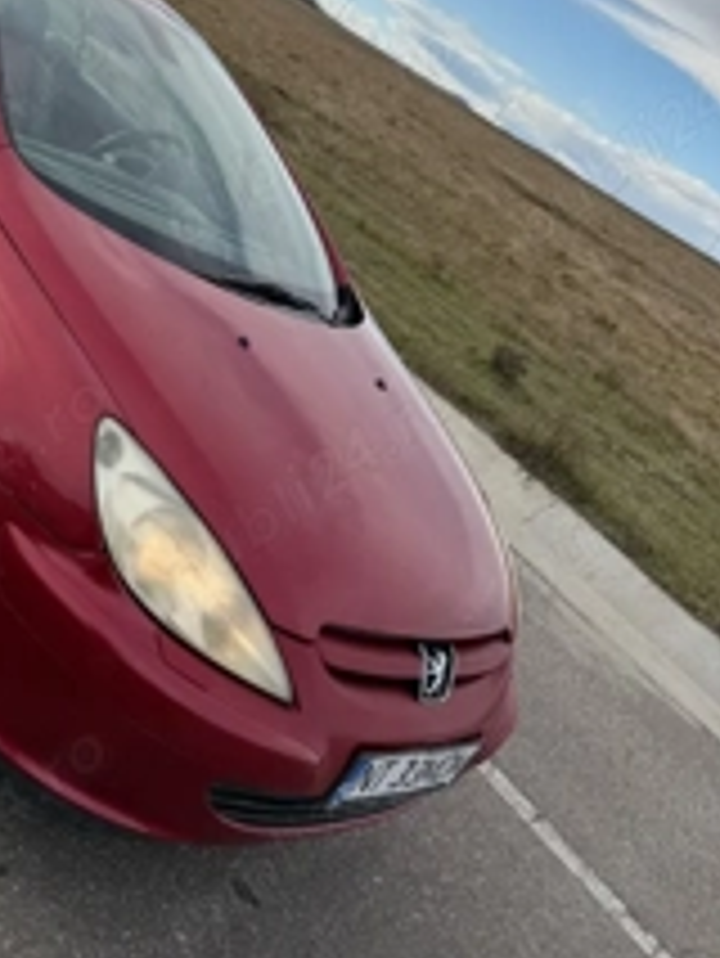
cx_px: 50
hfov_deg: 30.5
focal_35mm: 45
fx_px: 1247
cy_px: 193
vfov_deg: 40.4
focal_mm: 6.76
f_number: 1.78
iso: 80
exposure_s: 1/3953
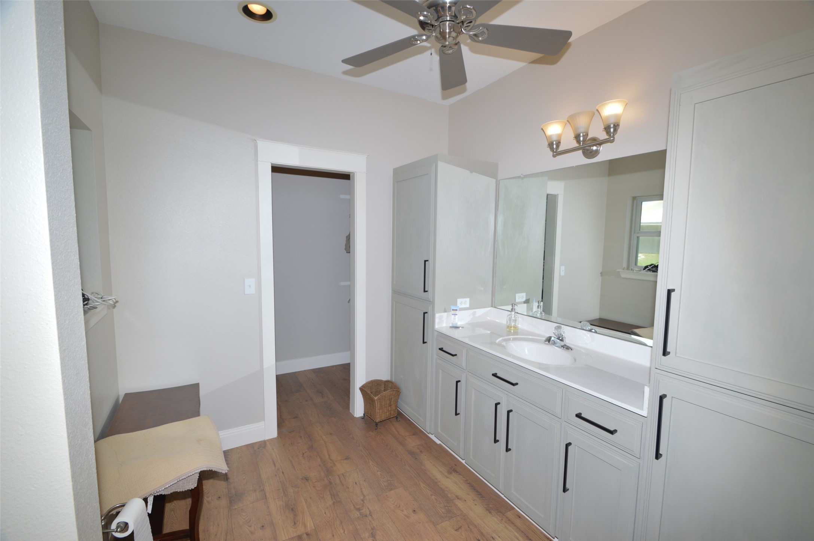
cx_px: 407
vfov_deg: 77.2
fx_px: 339
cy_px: 270
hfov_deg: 100.4
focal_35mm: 15
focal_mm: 10
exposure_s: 1/60
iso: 200
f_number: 6.3
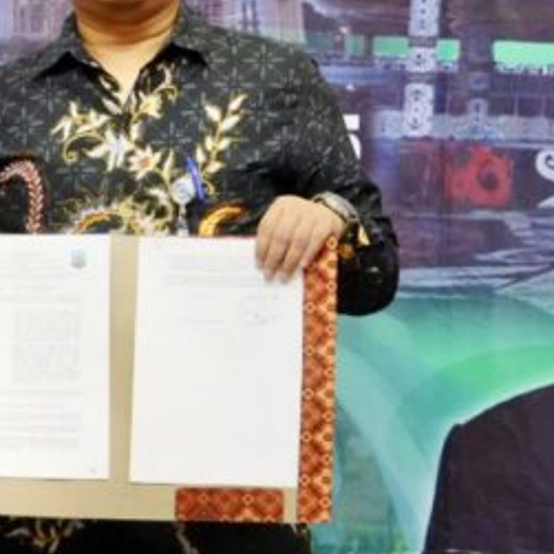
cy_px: 349
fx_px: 5034
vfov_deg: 6.3
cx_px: -271
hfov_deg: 6.2
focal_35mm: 278
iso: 12800
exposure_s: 1/160
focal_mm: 80
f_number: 5.6
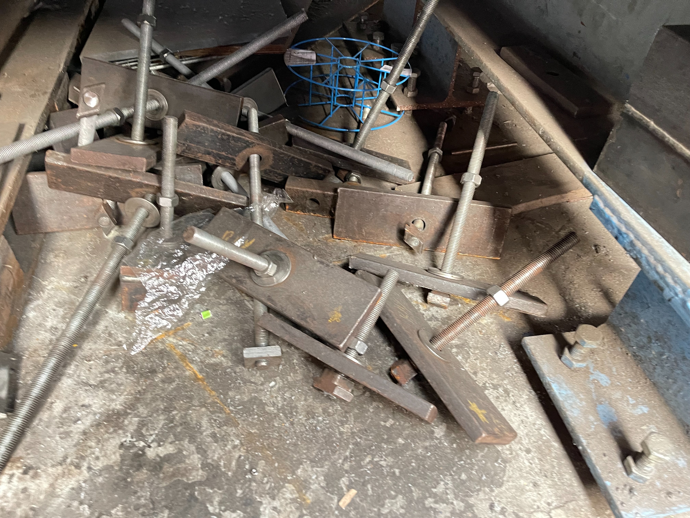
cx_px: 345
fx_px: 518
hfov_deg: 67.3
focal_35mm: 26
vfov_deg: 53.1
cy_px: 259
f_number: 1.6
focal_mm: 5.1
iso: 640
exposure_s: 1/34
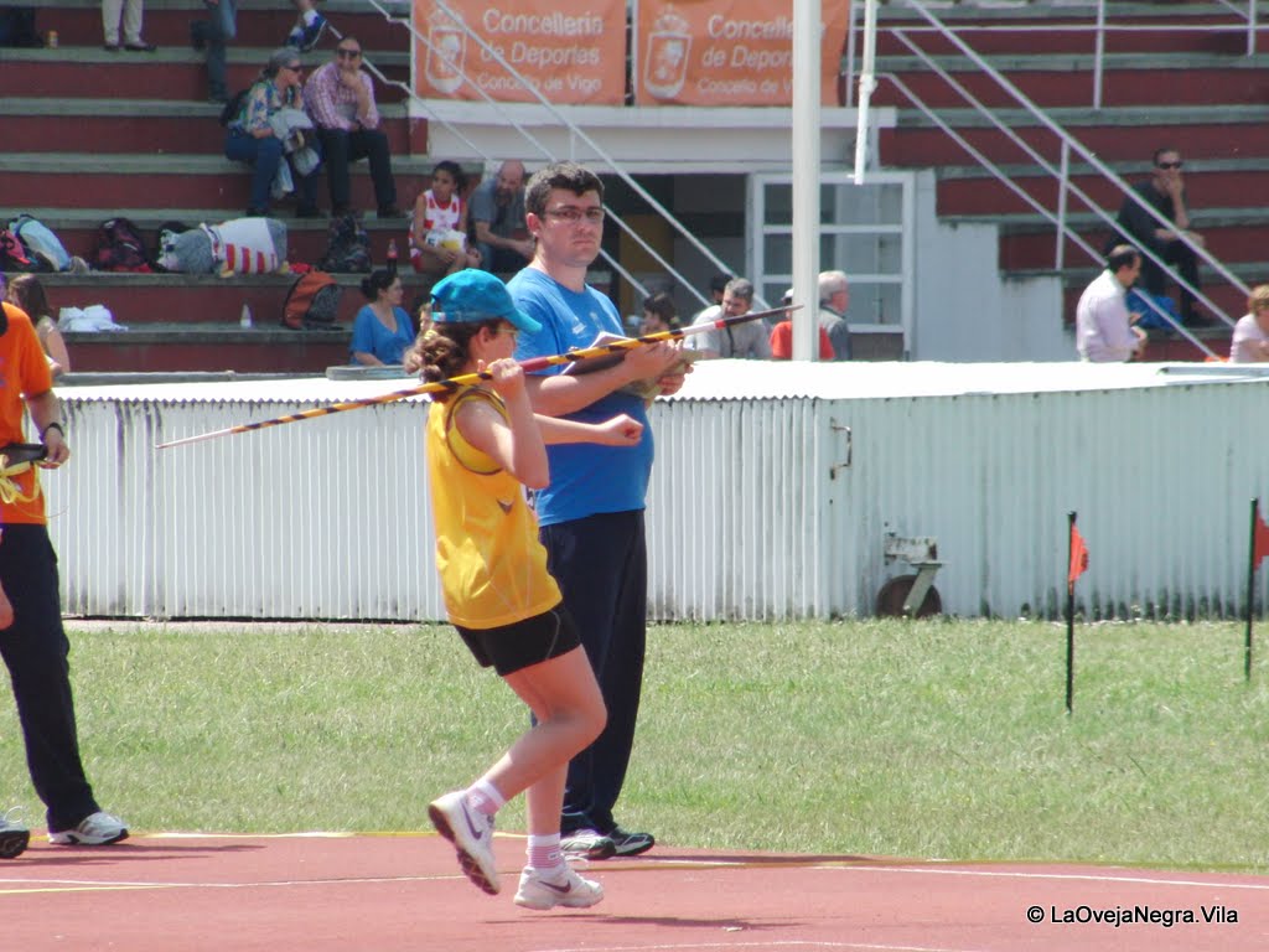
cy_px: 476
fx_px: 17267
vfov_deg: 3.2
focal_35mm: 471
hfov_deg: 4.2
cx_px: 634
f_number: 4.4
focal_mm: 83.3
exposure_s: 1/800
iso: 200
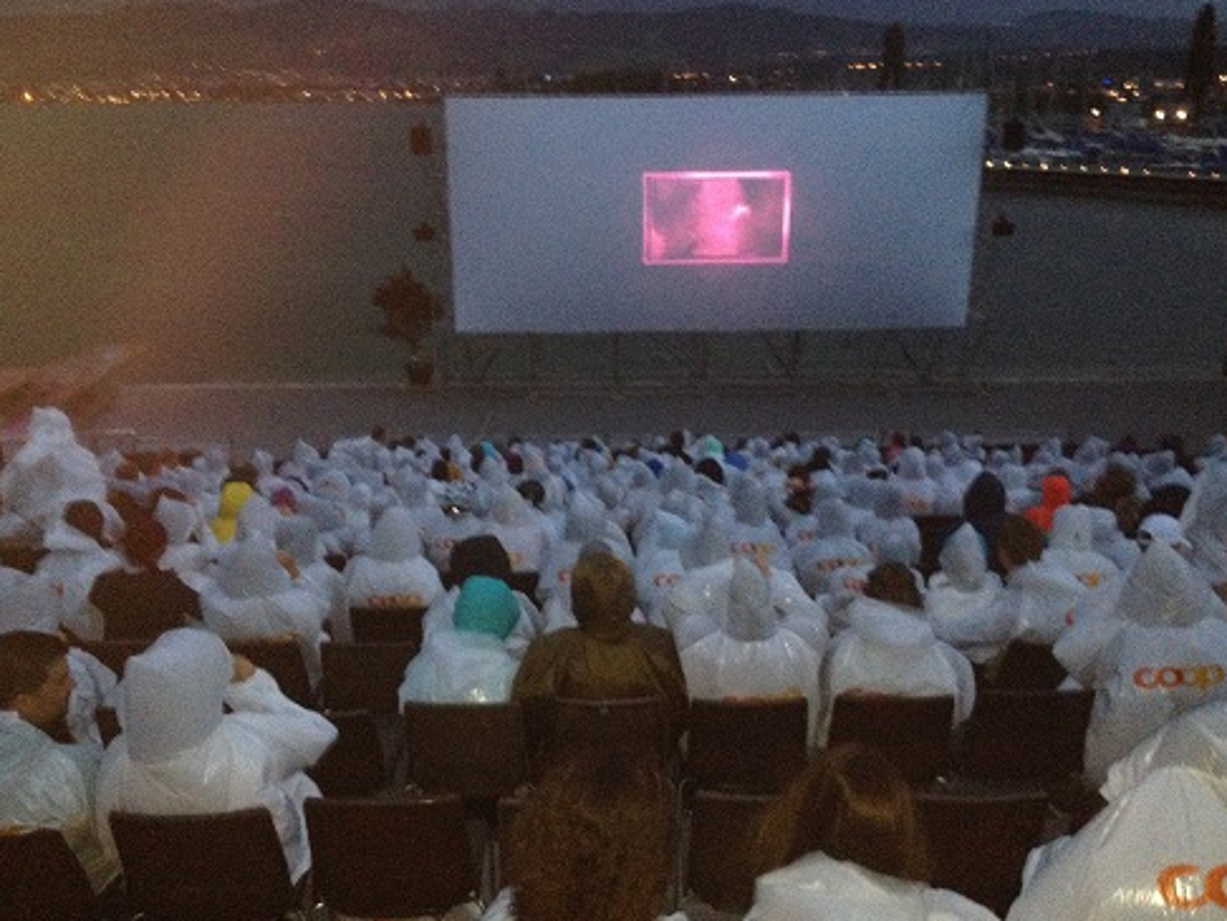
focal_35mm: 36
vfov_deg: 39.7
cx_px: 603
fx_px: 1277
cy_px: 466
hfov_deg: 51.3
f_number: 2.4
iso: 500
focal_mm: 4.28
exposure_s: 1/16
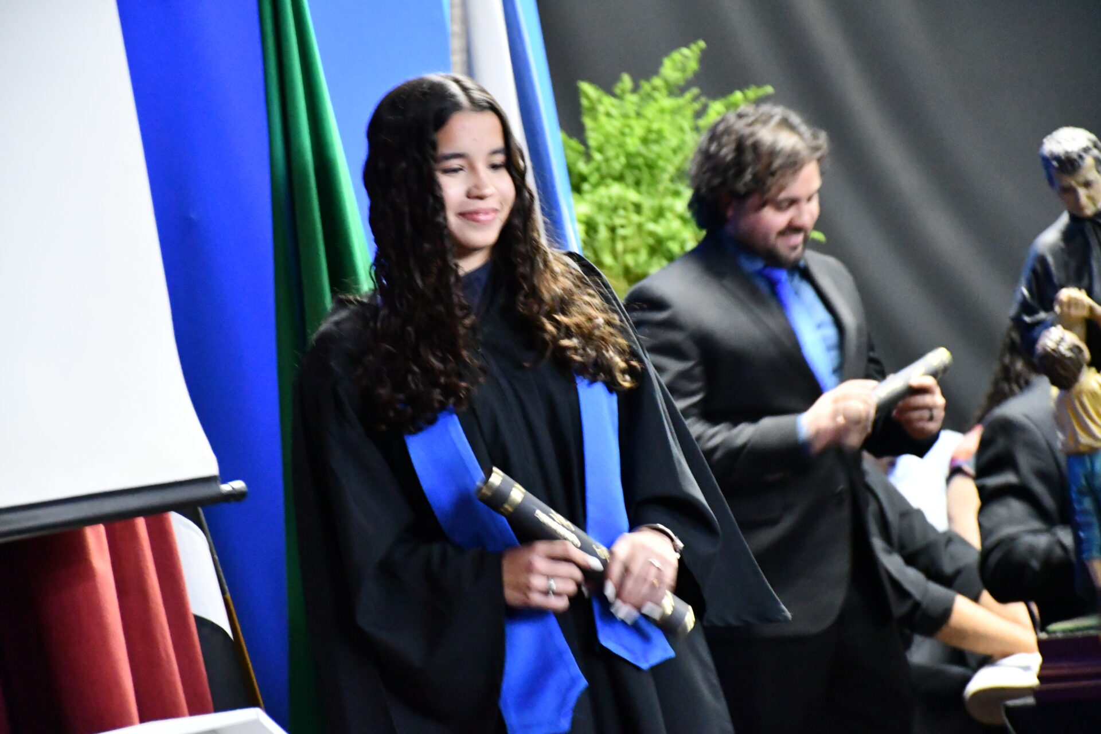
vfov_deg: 9.7
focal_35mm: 142
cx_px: 550
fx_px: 4342
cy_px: 367
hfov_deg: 14.4
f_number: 5.3
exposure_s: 1/20
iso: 12800
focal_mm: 95
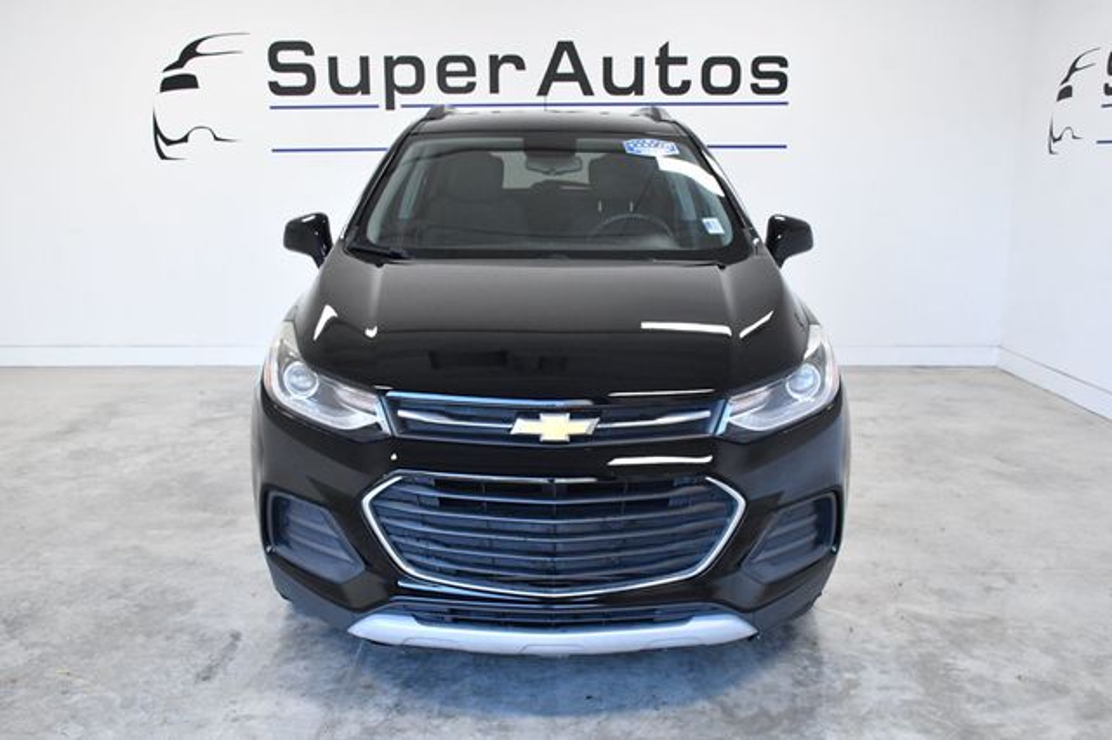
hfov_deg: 55.8
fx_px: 1050
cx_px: 556
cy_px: 370
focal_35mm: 34
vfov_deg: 38.8
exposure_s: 1/250
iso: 2500
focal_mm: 23
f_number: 8
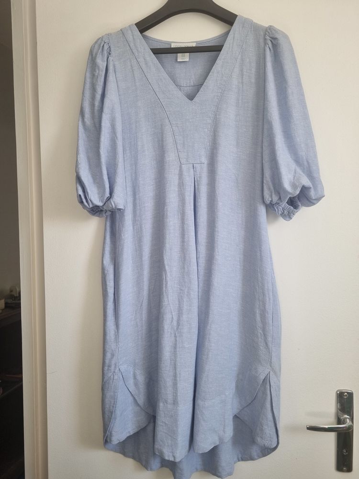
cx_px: 180
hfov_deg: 53.1
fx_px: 360
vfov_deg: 67.3
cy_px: 240
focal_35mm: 26
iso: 64
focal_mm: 5.4
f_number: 1.8
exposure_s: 1/100
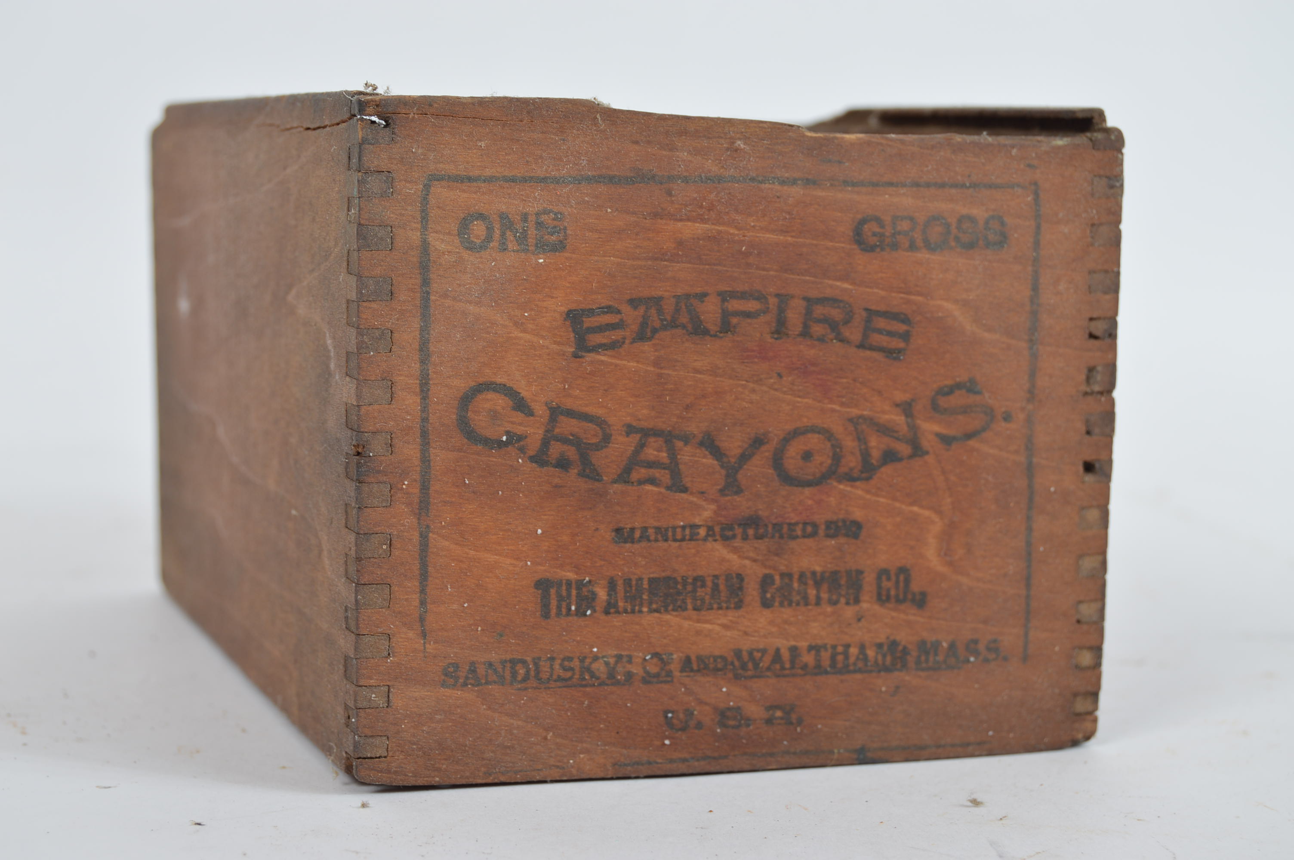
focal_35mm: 82
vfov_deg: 16.5
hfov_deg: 24.6
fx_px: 2963
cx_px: 647
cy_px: 430
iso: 100
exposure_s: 1/80
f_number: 9
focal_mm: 55
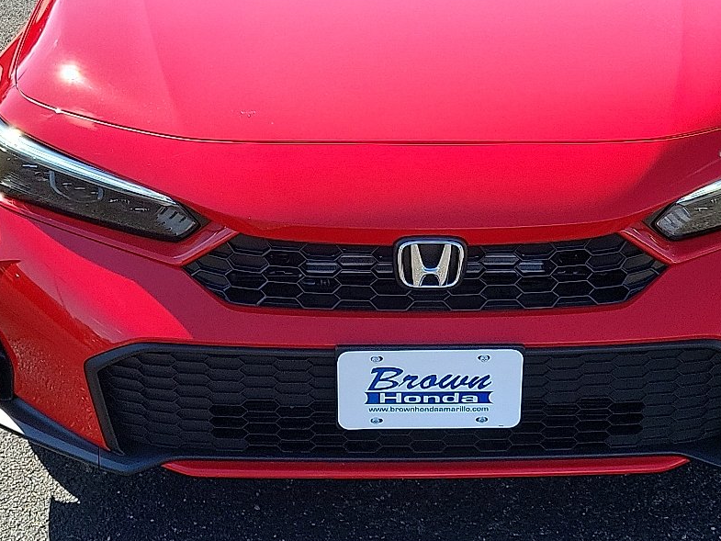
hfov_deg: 36.0
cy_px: 146
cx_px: 436
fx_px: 1104
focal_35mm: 53
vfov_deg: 27.2
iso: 50
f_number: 1.8
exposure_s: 1/1250
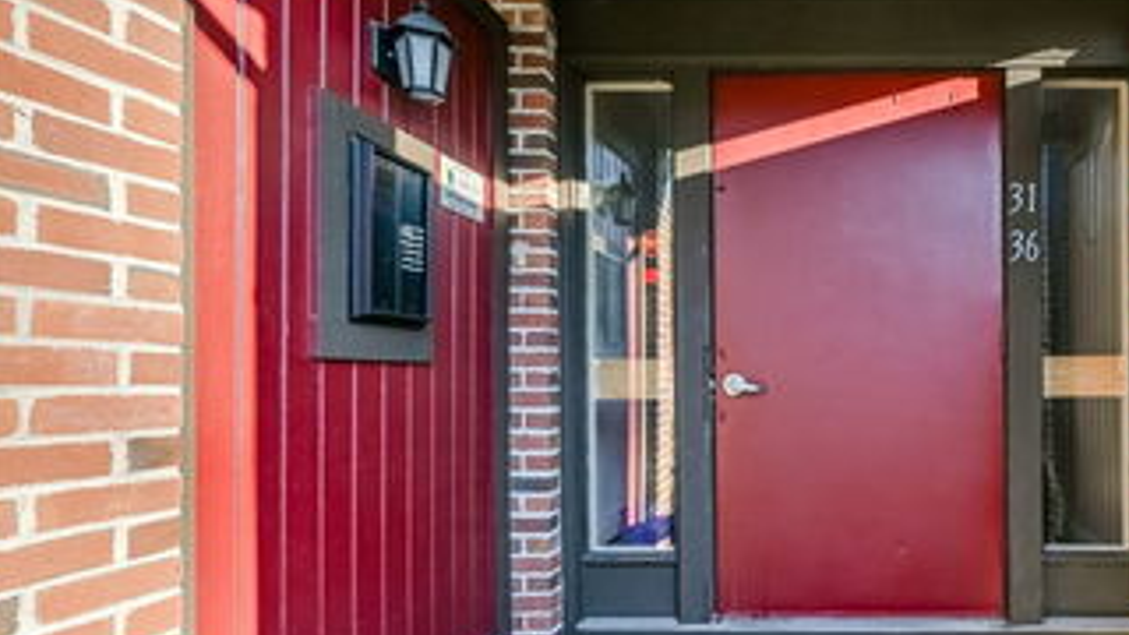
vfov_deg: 51.2
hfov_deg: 75.5
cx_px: 843
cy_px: 370
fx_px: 659
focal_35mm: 22
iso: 400
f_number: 8
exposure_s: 1/160
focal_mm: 14
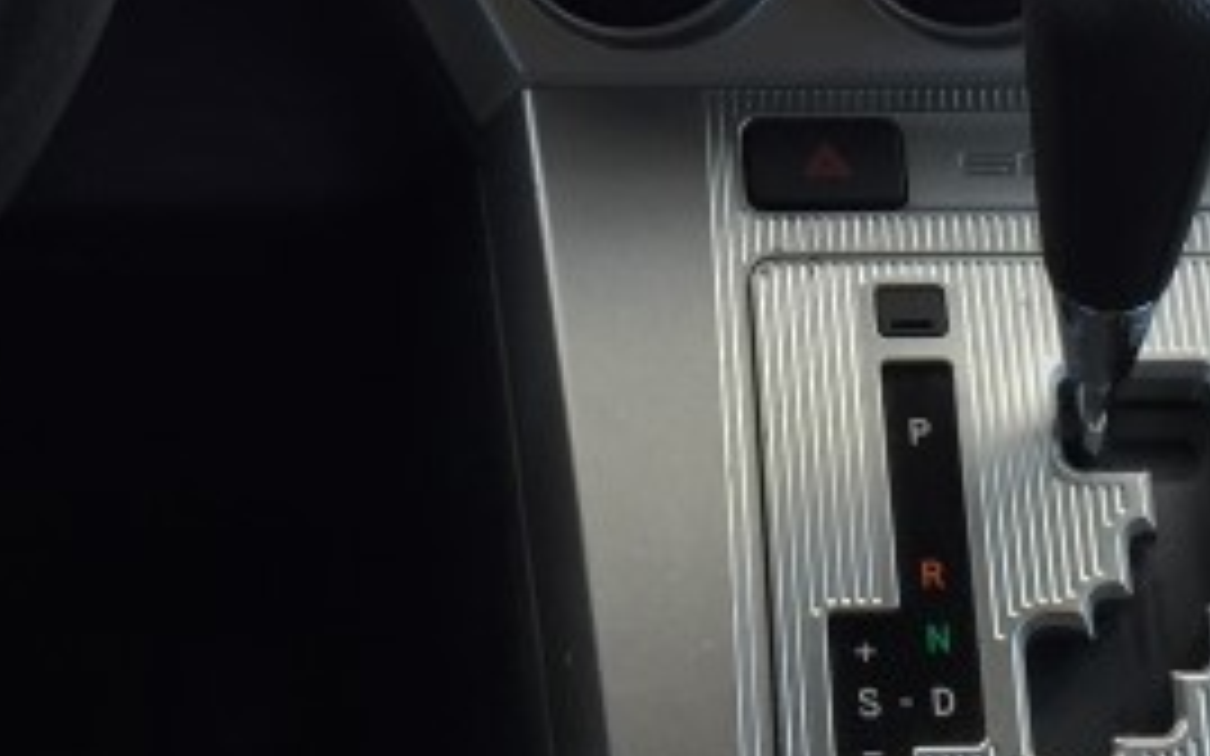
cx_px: 576
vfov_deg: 10.9
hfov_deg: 17.8
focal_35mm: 117
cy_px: -230
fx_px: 3857
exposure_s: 1/120
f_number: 2.2
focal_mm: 4.15
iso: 40
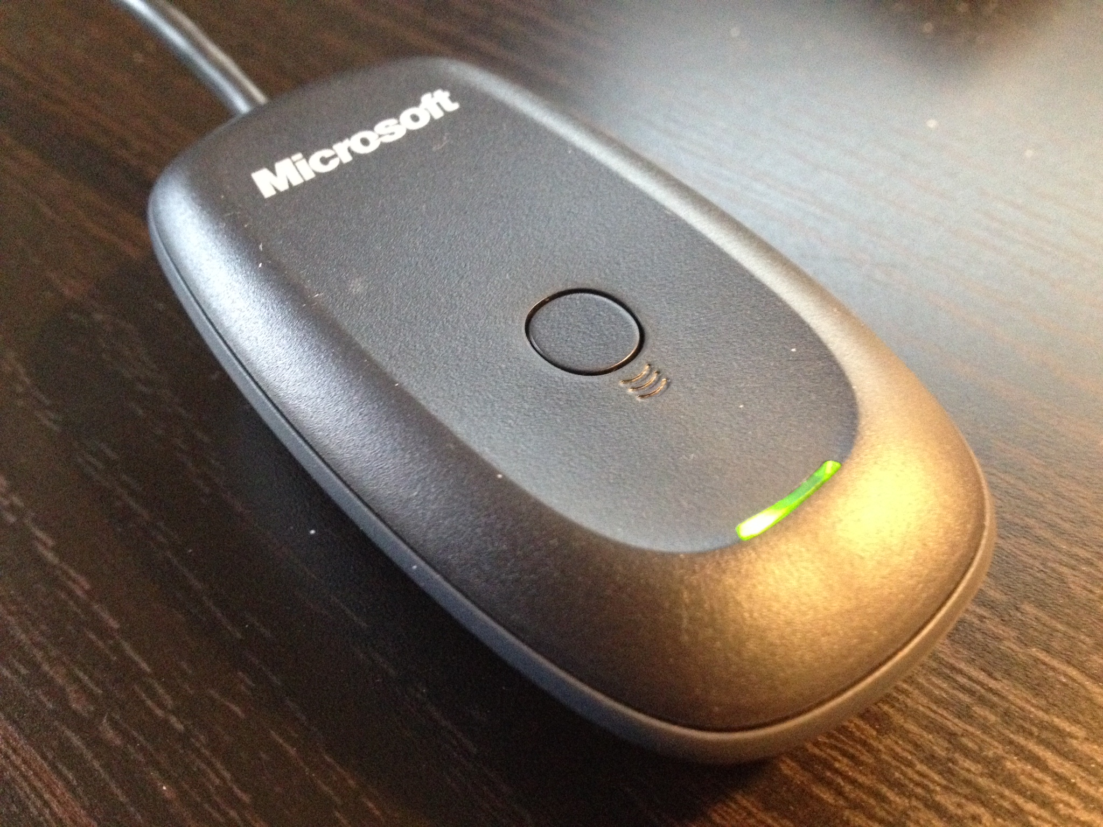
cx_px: 552
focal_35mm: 35
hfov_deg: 52.6
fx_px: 1115
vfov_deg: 40.7
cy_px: 414
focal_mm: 4.28
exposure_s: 1/15
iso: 500
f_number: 2.4
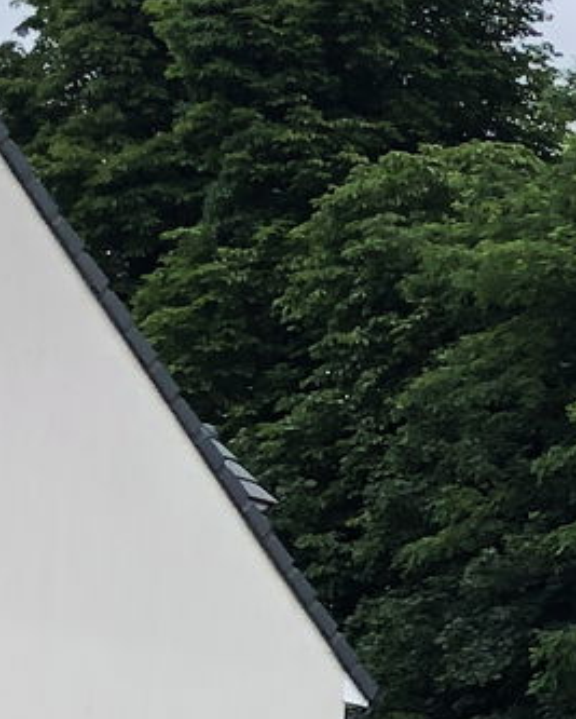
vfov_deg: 10.8
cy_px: 832
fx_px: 3724
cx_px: 1633
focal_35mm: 175
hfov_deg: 7.8
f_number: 1.8
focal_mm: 3.99
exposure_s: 1/787
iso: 20
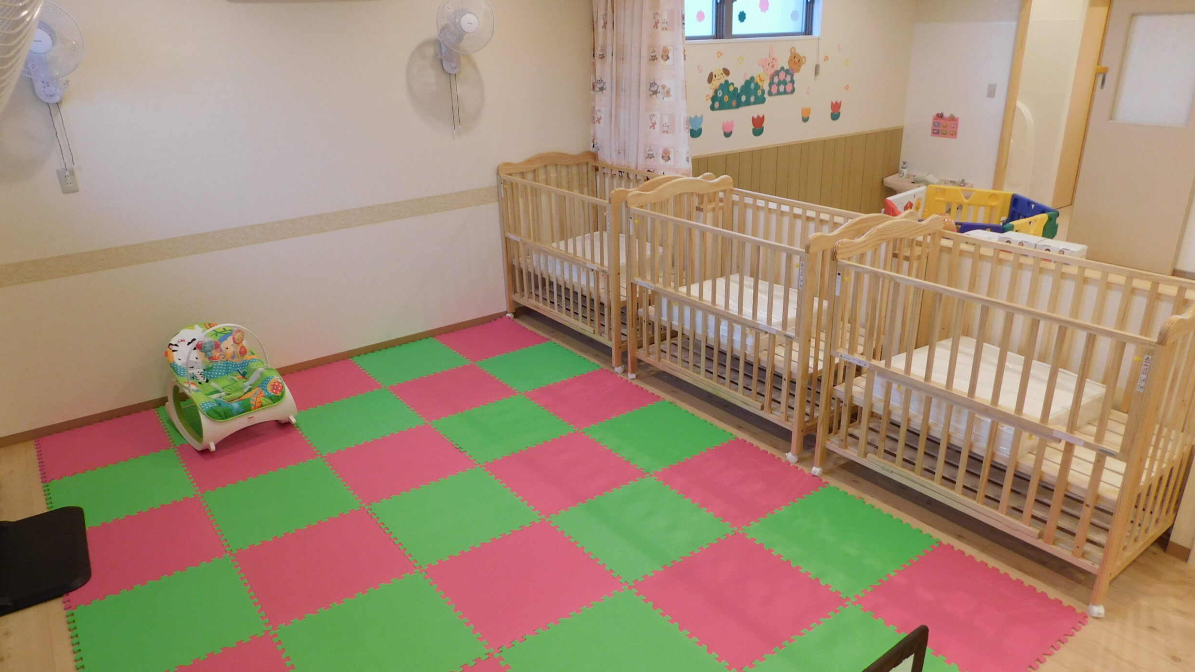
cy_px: 362
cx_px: 606
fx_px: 824
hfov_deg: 71.9
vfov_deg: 44.4
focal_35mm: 26
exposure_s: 1/30
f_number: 3
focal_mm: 4
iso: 180
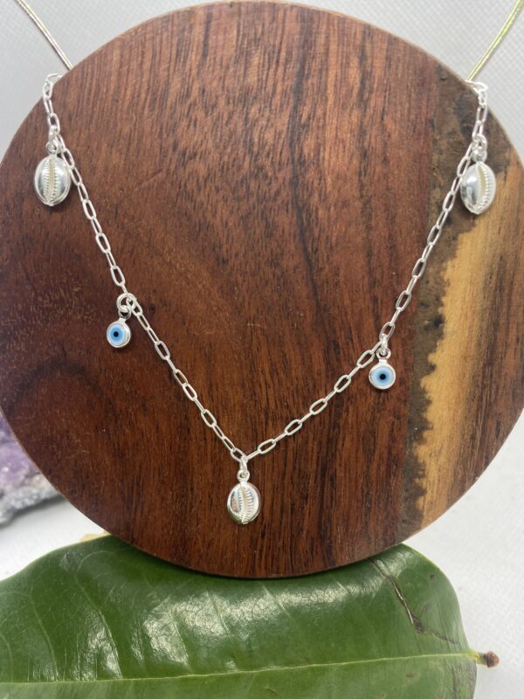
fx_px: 525
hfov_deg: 53.1
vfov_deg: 67.3
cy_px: 350
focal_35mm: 26
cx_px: 262
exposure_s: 1/129
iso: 32
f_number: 1.8
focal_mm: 4.25
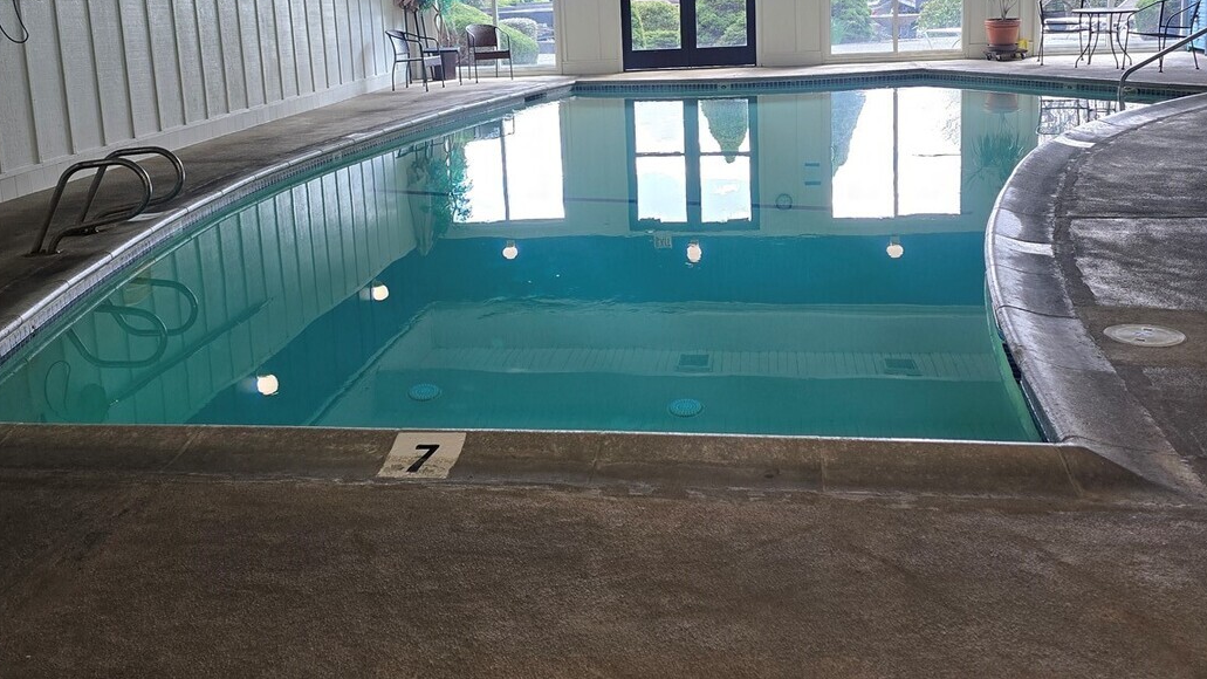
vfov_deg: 33.1
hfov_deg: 56.6
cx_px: 601
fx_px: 1120
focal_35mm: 35
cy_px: 174
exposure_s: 1/120
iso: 80
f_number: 1.7
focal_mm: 6.3
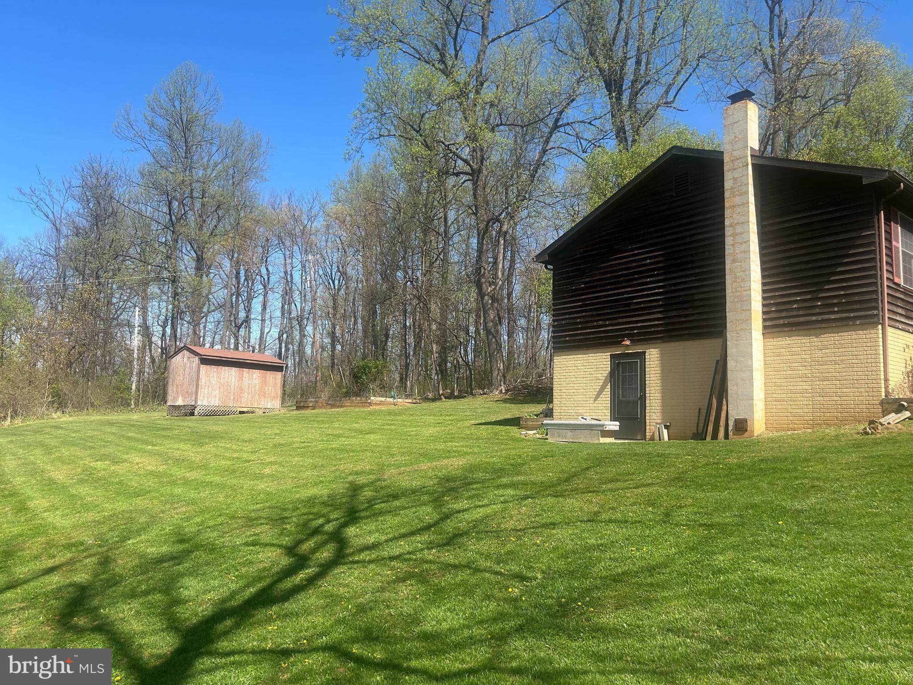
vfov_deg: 53.1
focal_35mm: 26
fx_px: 686
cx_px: 456
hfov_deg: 67.3
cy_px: 342
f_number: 1.5
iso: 50
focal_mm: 5.7
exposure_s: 1/2404
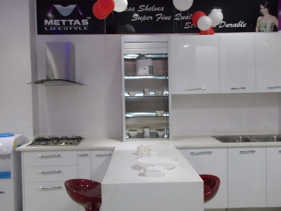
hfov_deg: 54.0
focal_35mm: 34
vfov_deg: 41.8
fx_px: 276
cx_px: 140
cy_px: 106
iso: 200
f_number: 3.6
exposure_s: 1/25
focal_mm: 6
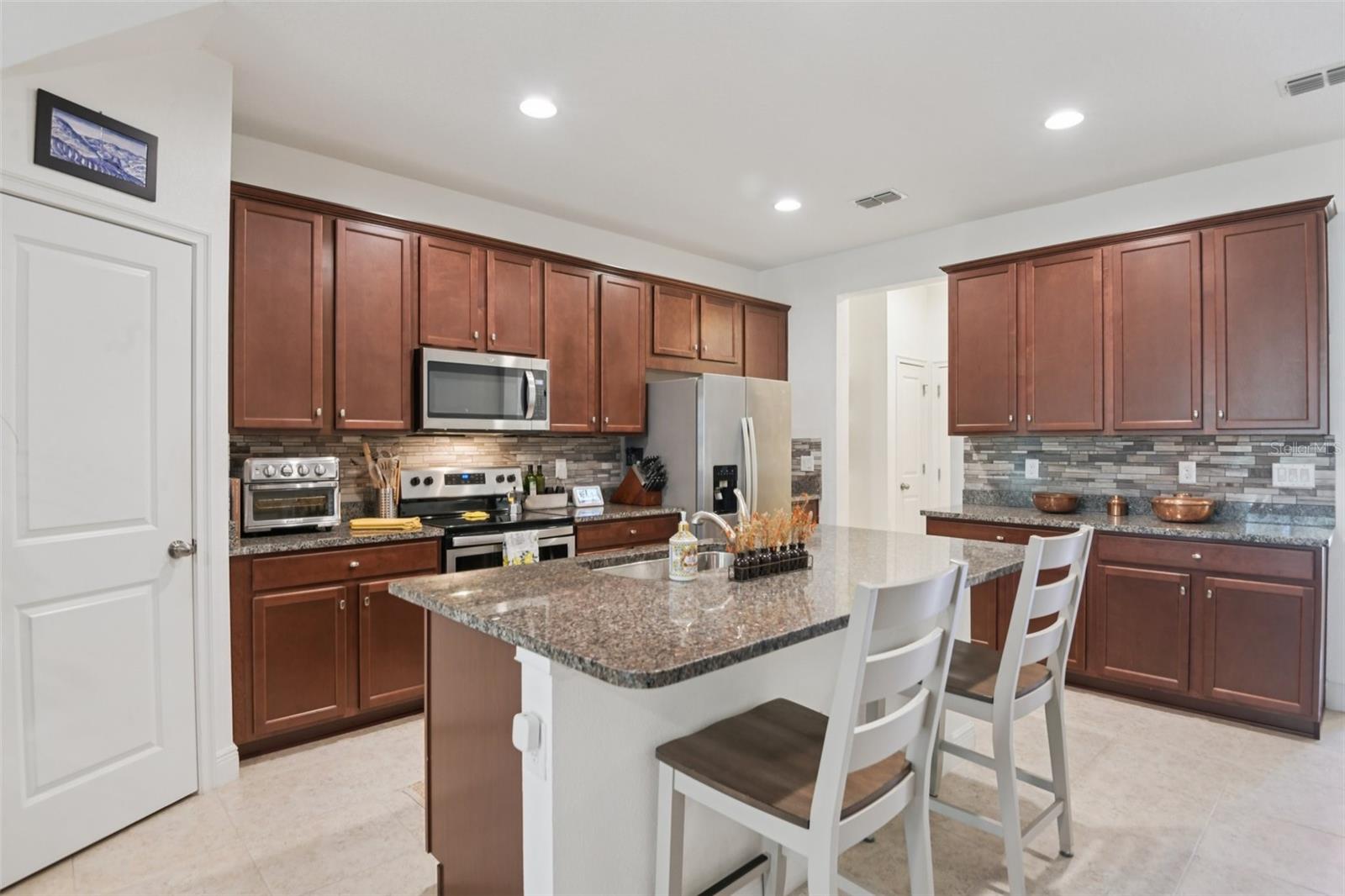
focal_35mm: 18
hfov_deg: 90.0
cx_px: 672
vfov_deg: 67.4
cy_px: 448
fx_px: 672
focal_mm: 18
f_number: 8
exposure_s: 1/3.33
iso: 400
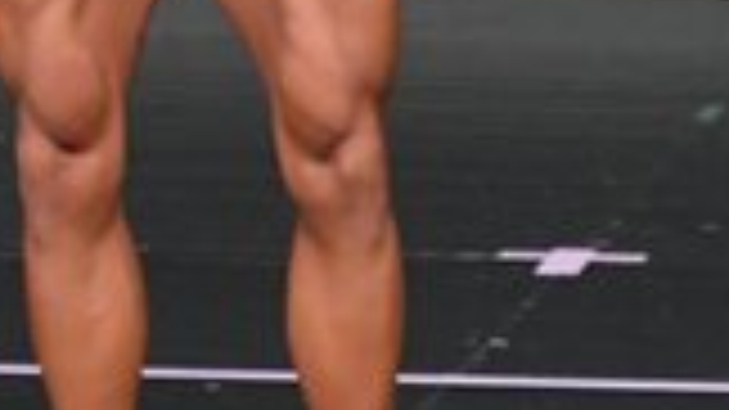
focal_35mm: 1424
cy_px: -275
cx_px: 92
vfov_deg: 0.9
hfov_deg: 1.5
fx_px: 27517
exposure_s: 1/400
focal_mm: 190
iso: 4000
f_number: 5.6
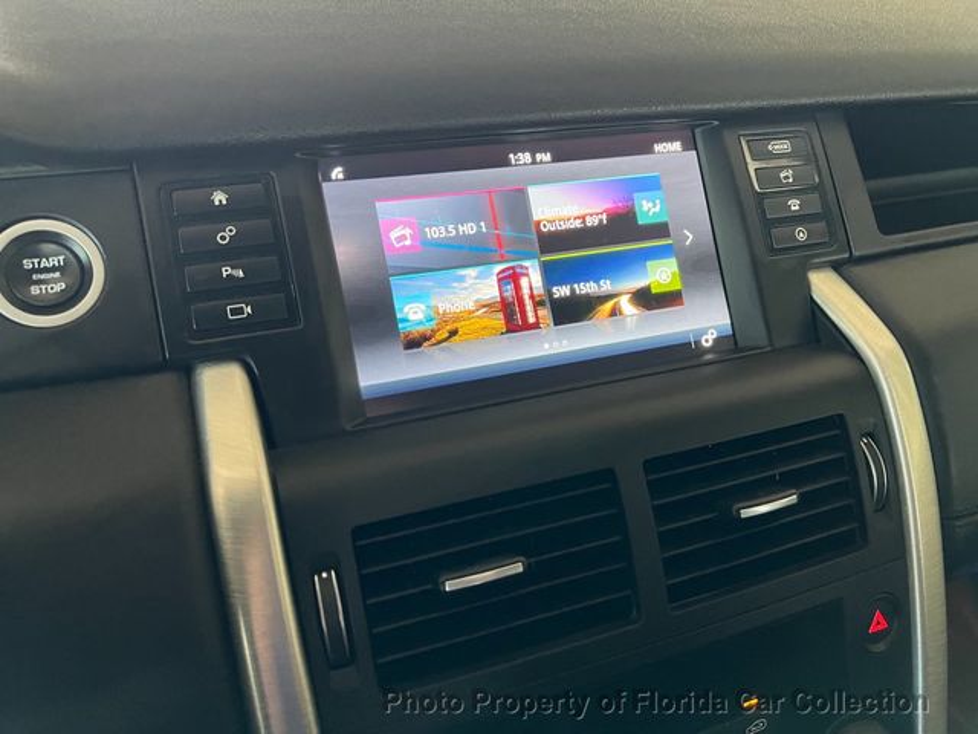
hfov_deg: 67.3
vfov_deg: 53.1
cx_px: 489
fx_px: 735
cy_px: 367
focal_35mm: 26
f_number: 1.5
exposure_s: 1/60
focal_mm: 5.7
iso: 500
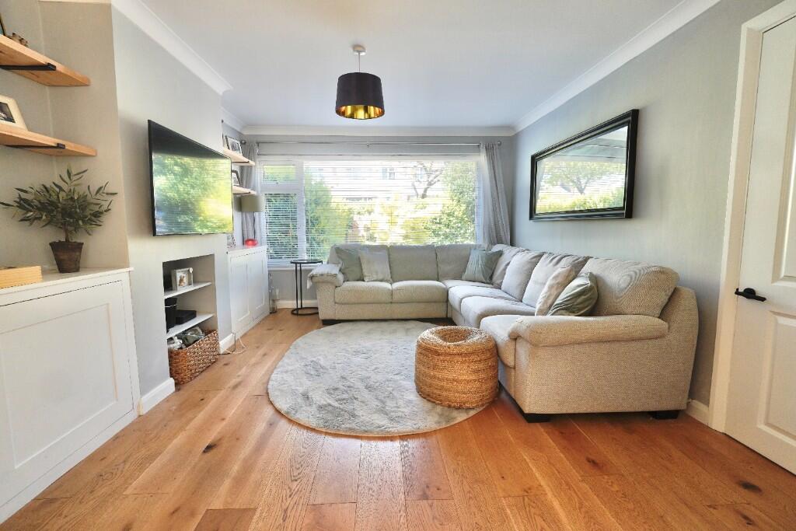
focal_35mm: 16
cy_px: 266
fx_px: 365
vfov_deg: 72.1
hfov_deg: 95.0
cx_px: 398
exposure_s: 1/60
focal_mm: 11
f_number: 4
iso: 125
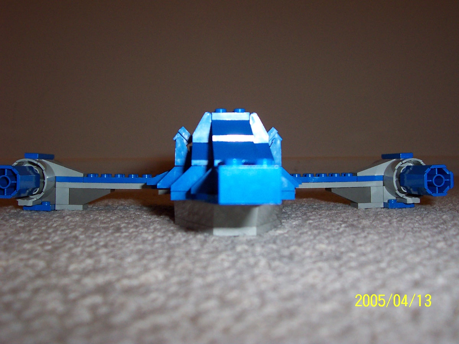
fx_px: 491
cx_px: 230
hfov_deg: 50.1
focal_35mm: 37
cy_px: 172
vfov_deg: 38.7
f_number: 2.8
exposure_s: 1/60
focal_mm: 5.6
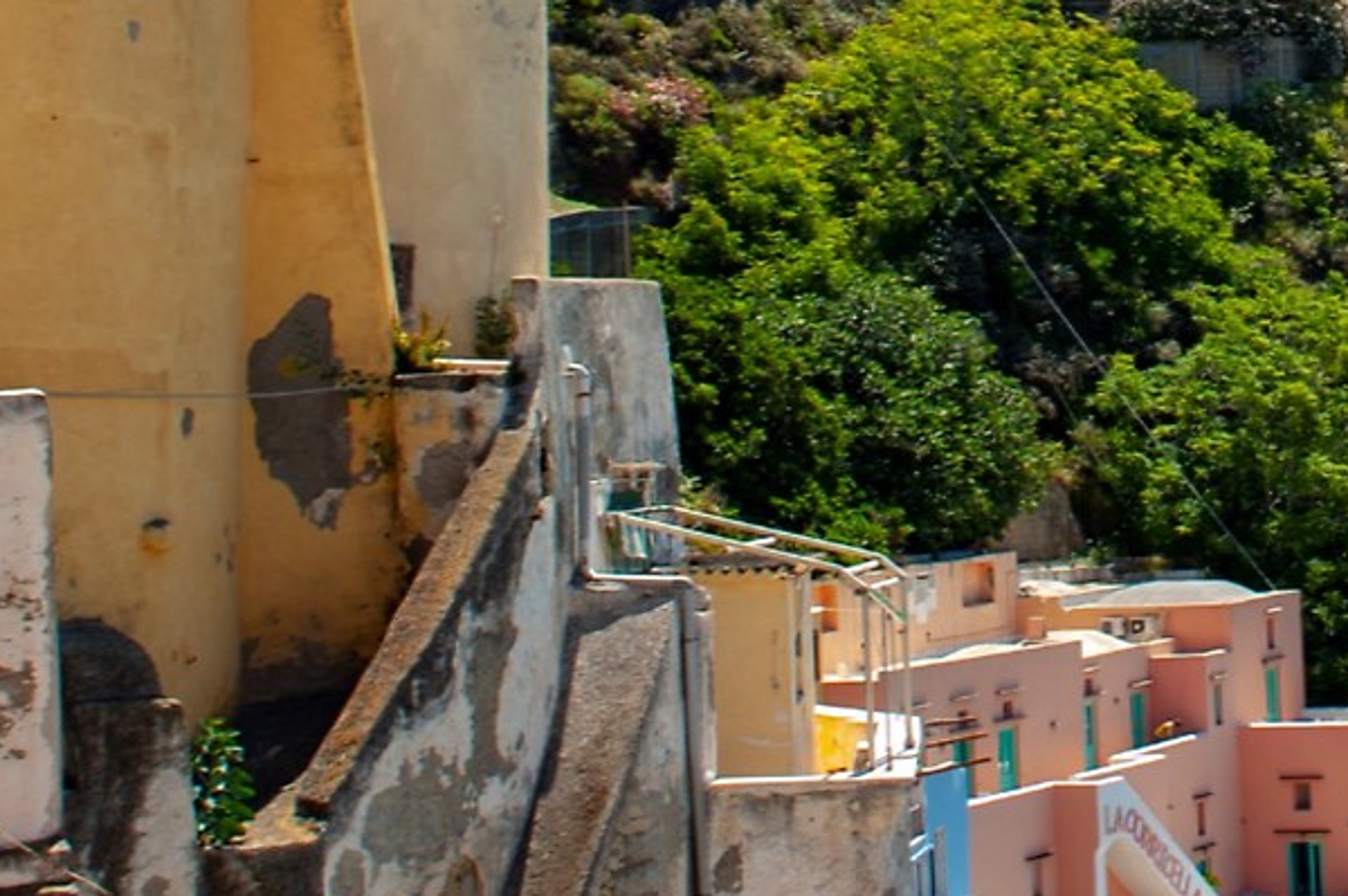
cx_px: 1269
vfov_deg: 11.9
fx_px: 4190
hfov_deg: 17.9
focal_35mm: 112
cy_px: -231
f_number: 10
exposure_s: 1/125
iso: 100
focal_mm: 28
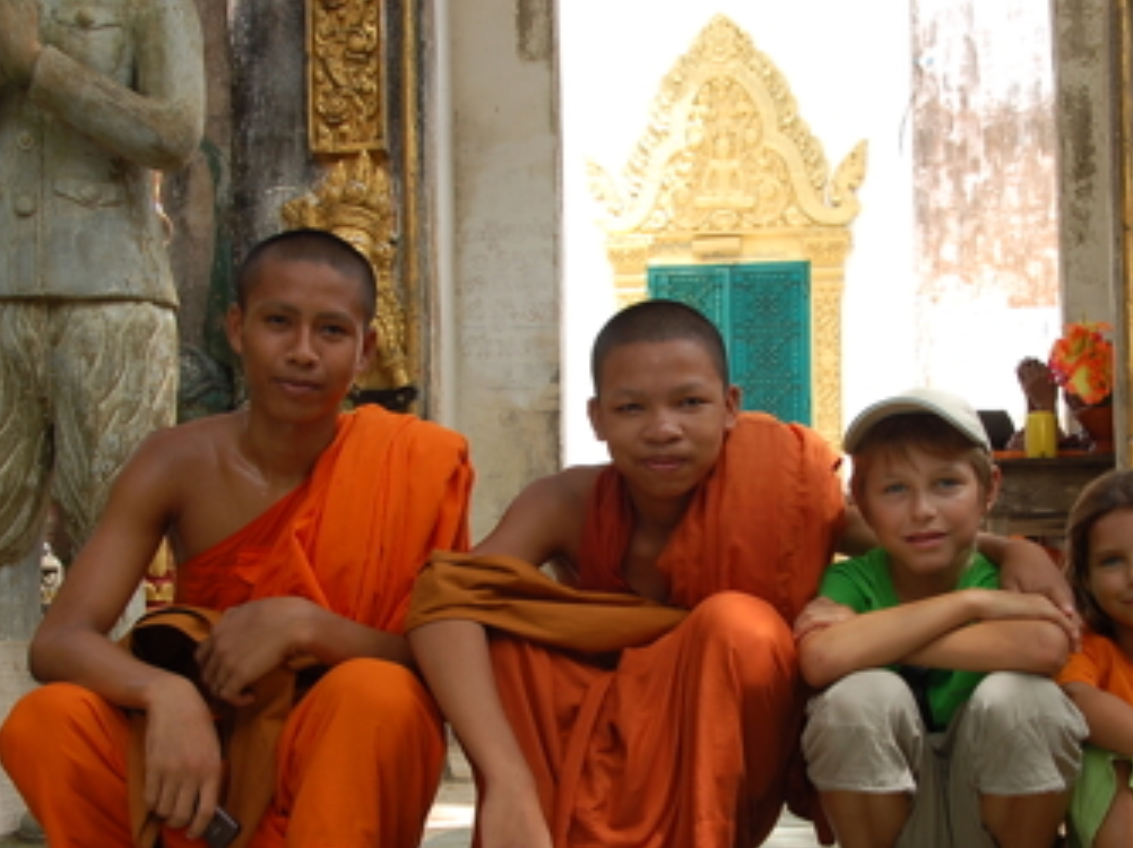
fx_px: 1864
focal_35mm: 57
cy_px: 539
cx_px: 706
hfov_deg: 33.6
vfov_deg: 25.5
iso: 200
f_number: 6.3
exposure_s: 1/160
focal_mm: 24
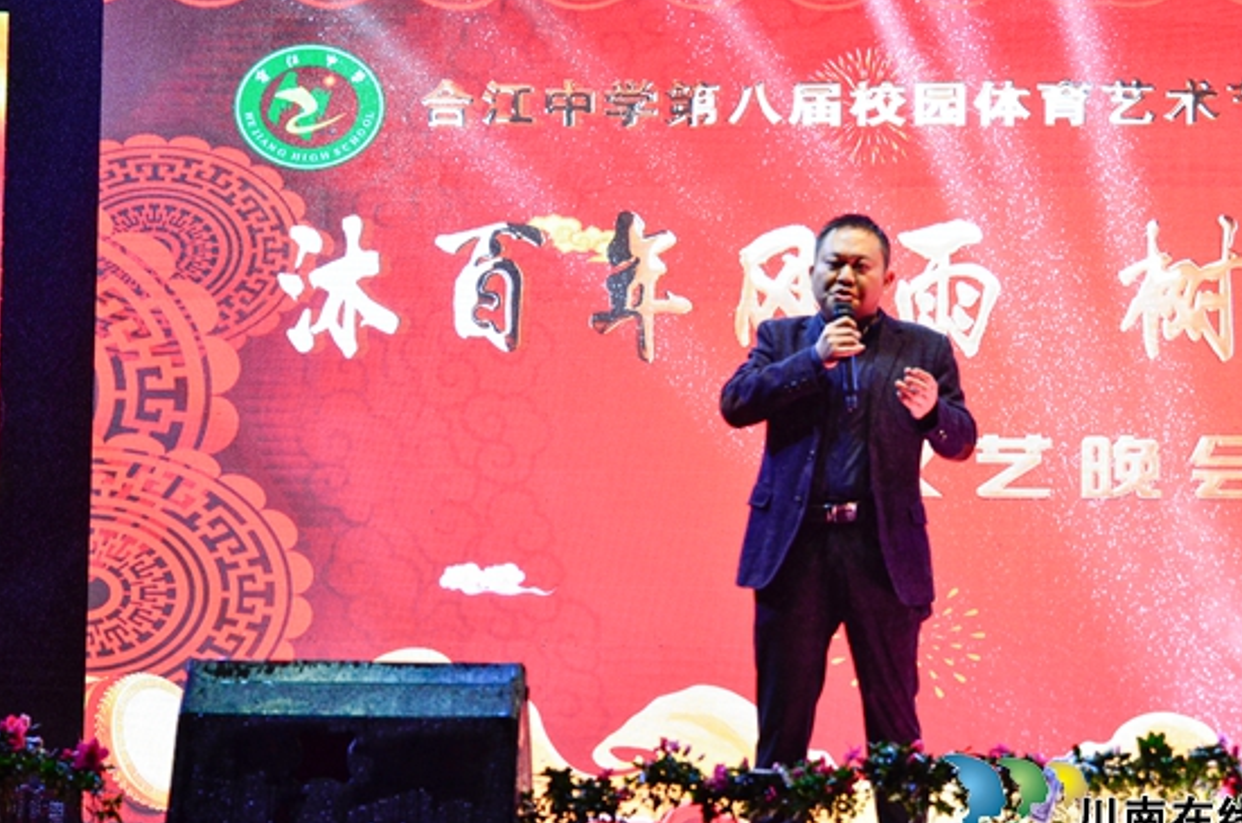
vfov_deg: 12.6
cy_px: 424
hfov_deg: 19.0
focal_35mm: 108
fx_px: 3718
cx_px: 613
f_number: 5
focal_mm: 62
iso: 1000
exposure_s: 1/250
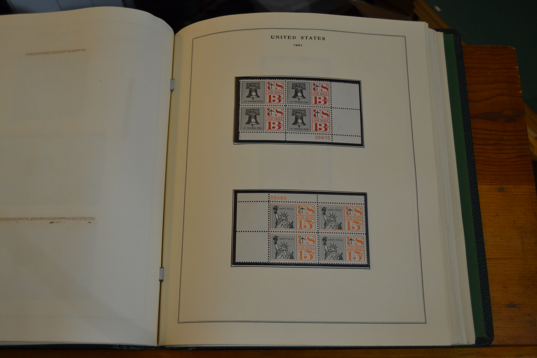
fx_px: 582
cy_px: 179
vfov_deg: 34.2
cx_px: 268
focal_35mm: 39
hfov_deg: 49.6
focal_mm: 26
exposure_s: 1/60
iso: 900
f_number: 4
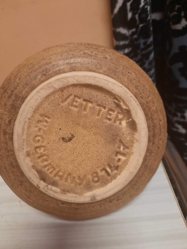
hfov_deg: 54.9
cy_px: 124
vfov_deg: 69.4
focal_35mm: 25
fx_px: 180
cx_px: 94
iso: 250
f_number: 2
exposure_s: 1/33
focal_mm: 4.6
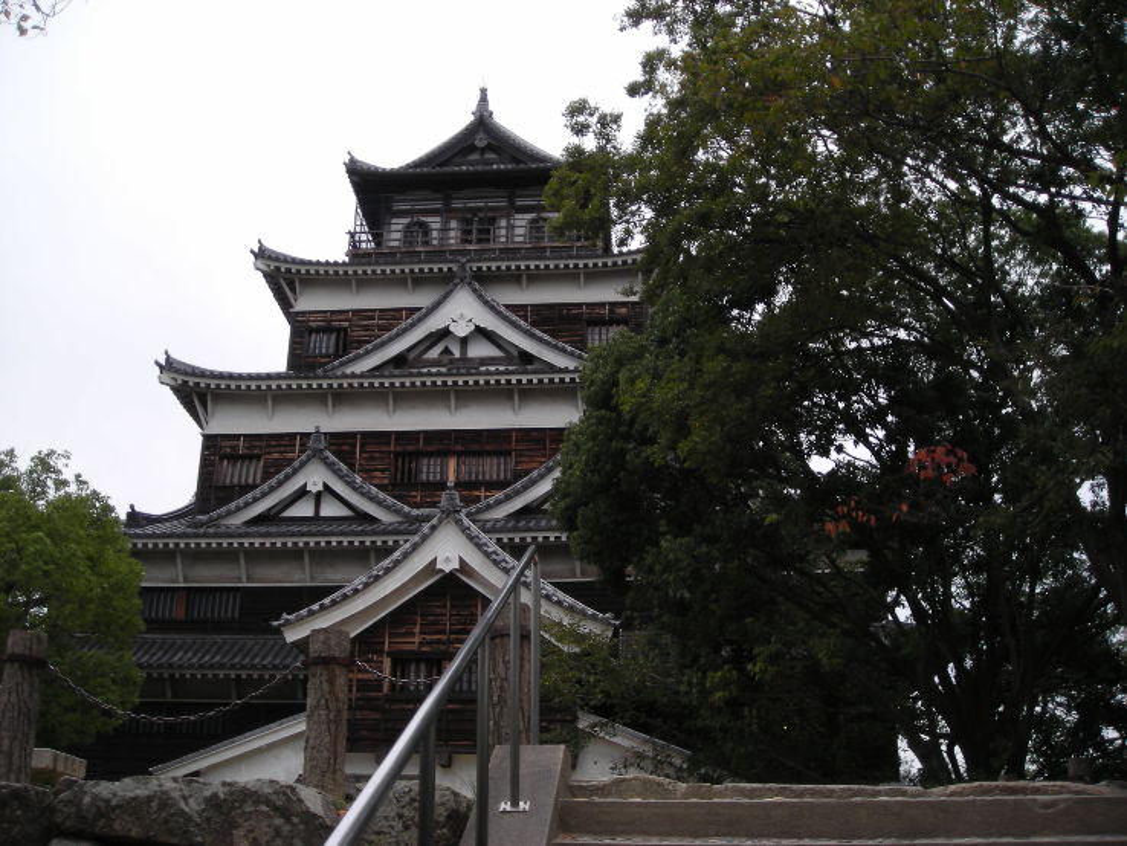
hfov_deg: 49.0
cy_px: 423
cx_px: 564
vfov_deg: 37.7
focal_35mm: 38
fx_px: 1238
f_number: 3.2
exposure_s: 1/88
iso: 50
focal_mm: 6.3
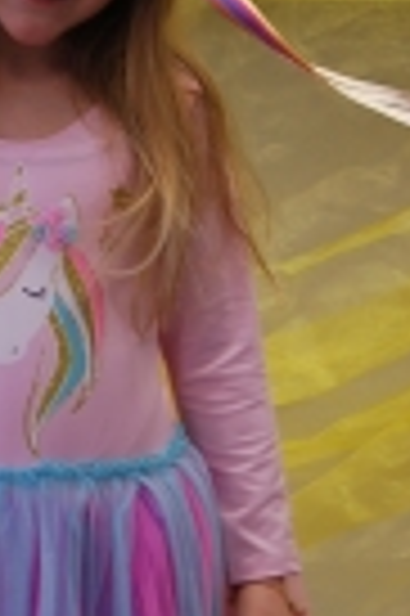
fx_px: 3887
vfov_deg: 9.1
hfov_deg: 6.0
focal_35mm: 227
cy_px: 499
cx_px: -137
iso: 220
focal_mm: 46
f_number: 5.3
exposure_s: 1/30
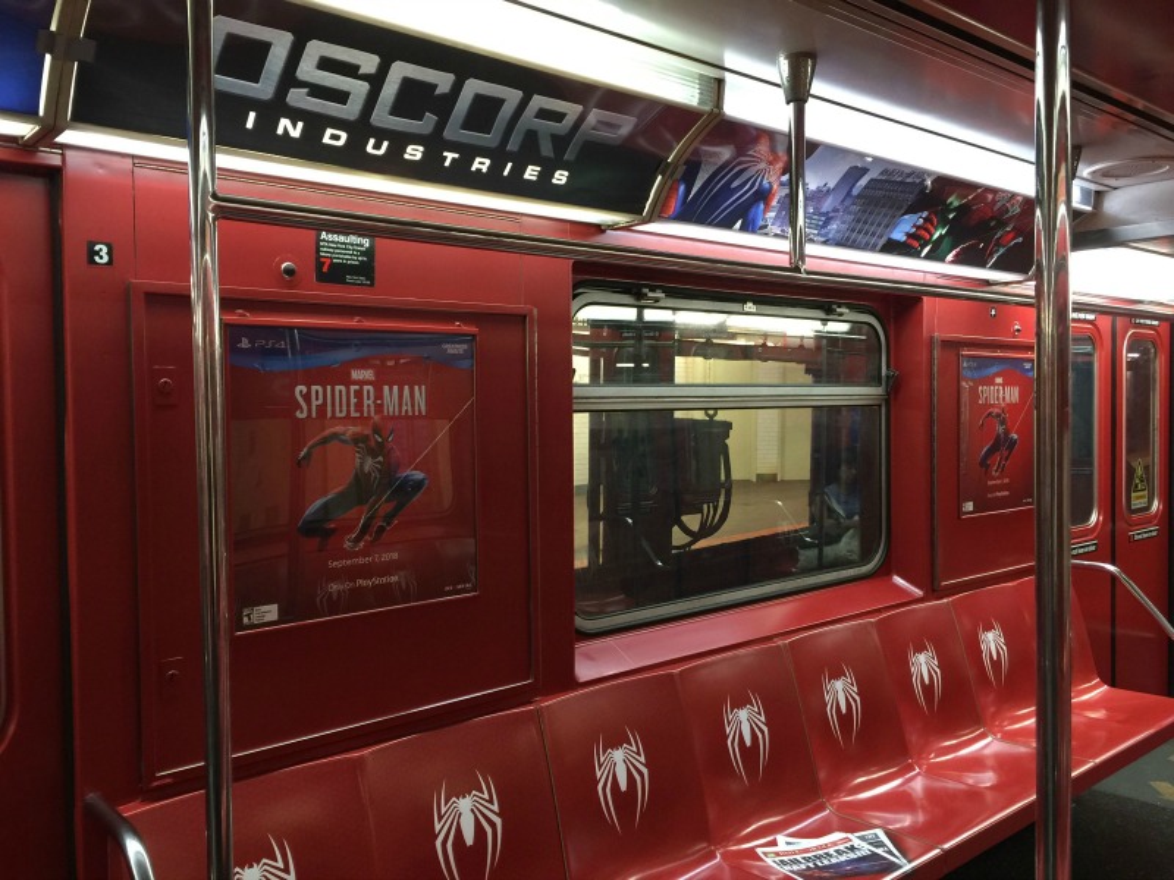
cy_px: 440
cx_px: 587
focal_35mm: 29
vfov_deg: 48.2
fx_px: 984
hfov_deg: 61.7
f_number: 2.2
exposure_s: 1/15
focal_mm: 4.15
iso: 80
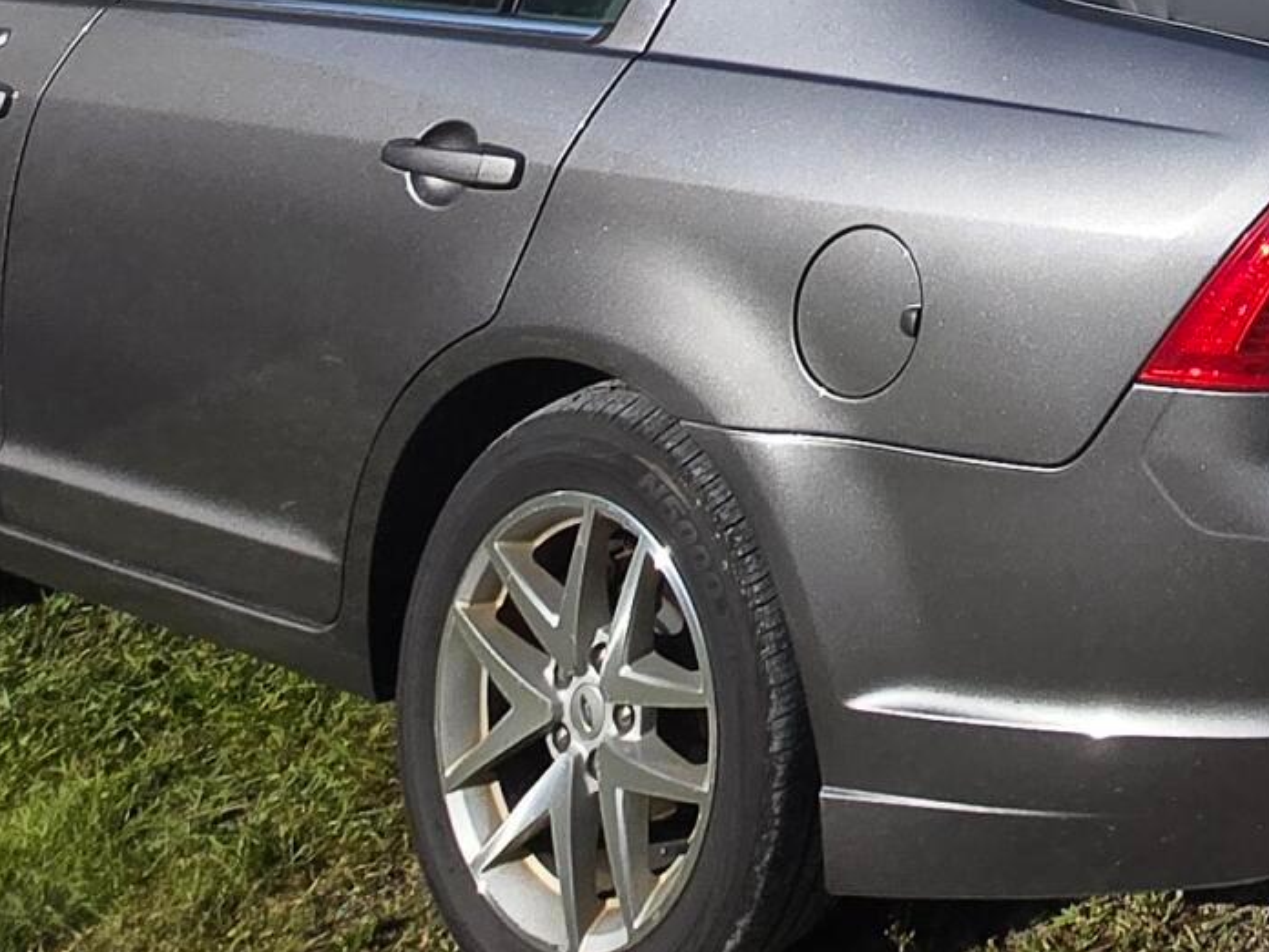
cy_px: -817
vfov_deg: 19.0
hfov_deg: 27.7
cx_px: 1710
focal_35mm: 56
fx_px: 2053
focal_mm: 1.7
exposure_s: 1/1429
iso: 25
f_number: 2.2
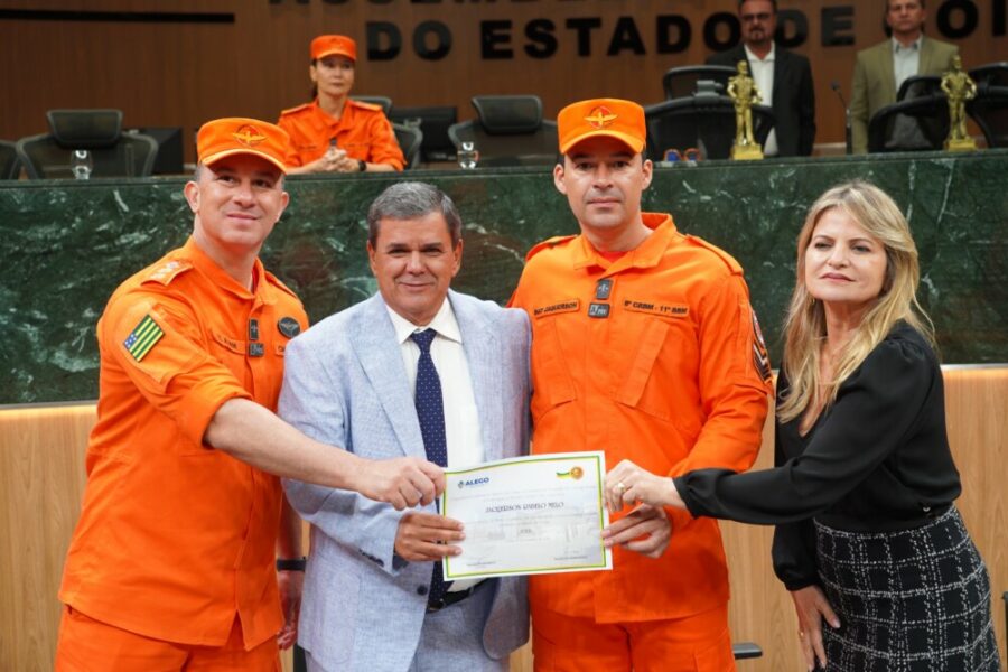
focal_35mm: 50
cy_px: 336
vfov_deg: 27.0
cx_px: 504
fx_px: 1400
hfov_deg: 39.6
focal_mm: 50
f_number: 5
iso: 1250
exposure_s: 1/160
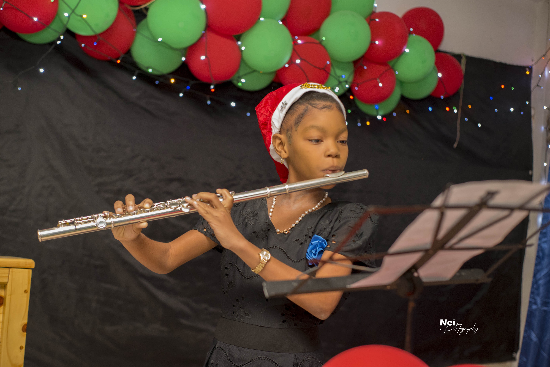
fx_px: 764
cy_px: 184
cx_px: 275
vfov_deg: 27.0
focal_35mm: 50
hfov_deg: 39.6
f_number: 2.8
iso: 1600
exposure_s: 1/200
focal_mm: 50
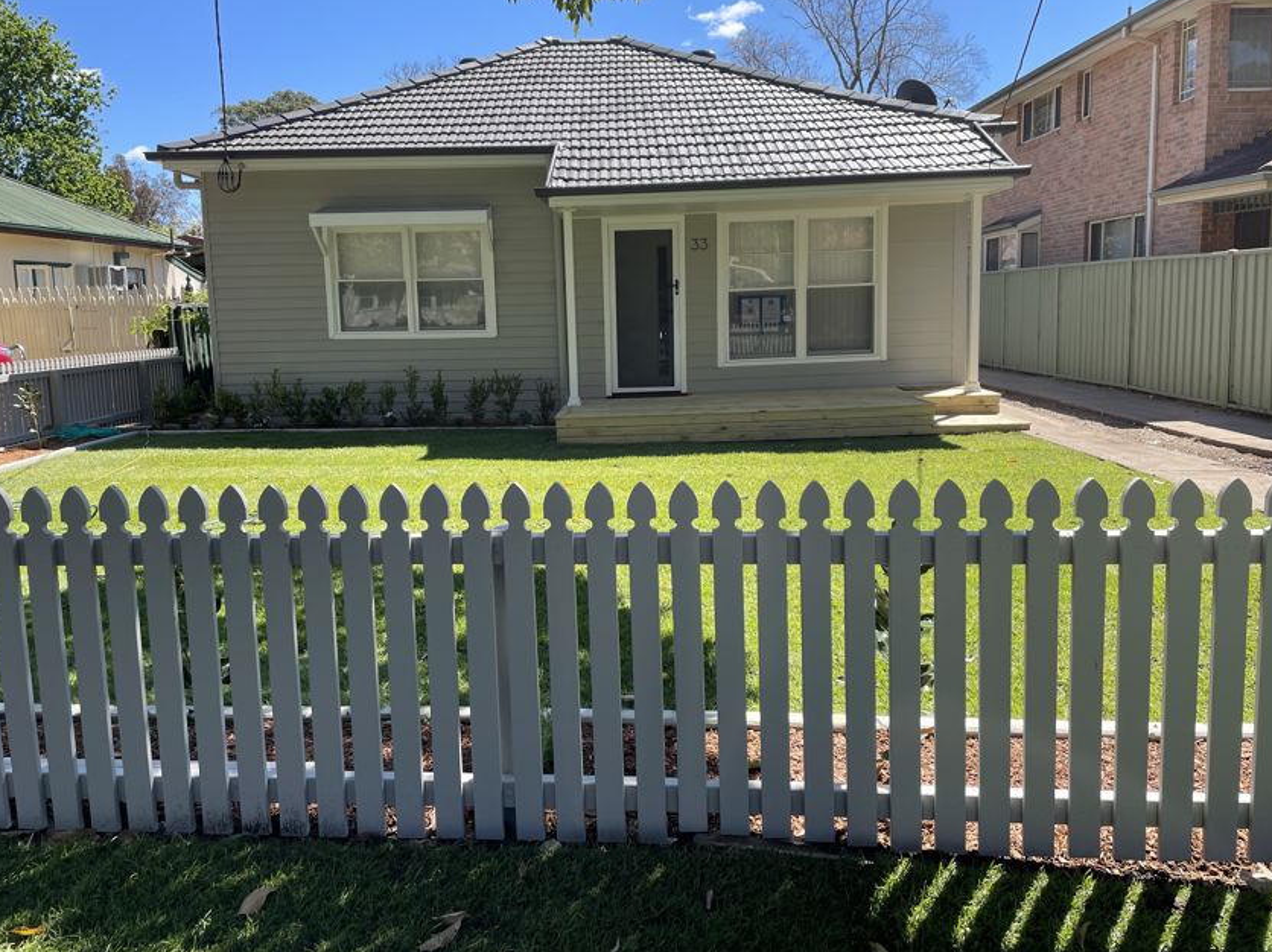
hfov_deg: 63.5
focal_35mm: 28
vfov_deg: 49.7
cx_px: 625
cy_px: 458
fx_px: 1028
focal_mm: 4.2
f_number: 1.6
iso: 32
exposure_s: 1/1289
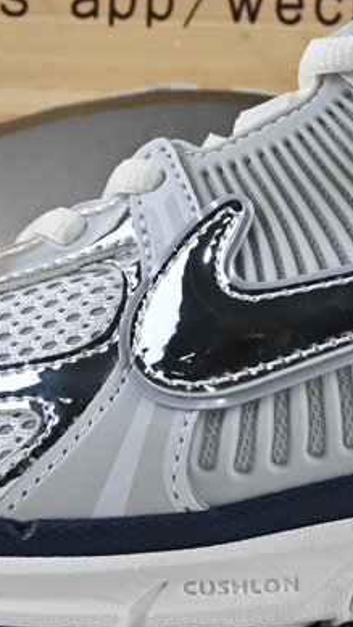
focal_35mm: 157
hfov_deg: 7.7
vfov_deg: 13.7
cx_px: 364
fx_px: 2618
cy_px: 295
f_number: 5
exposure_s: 1/50
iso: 100
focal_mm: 32.5
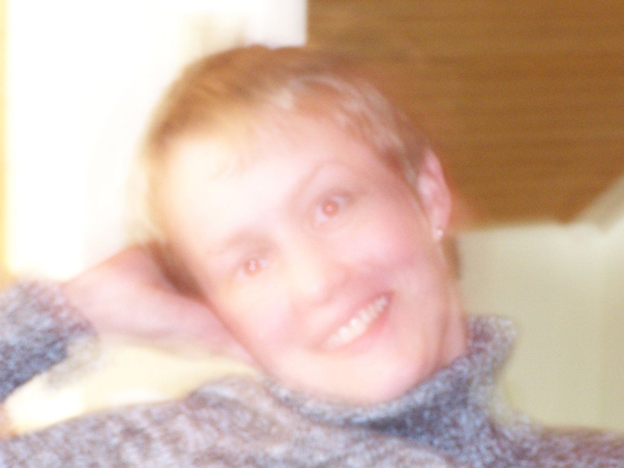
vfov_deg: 8.8
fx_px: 3046
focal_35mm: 169
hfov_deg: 11.7
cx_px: 312
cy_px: 234
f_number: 8
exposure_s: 4
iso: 400
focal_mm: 28
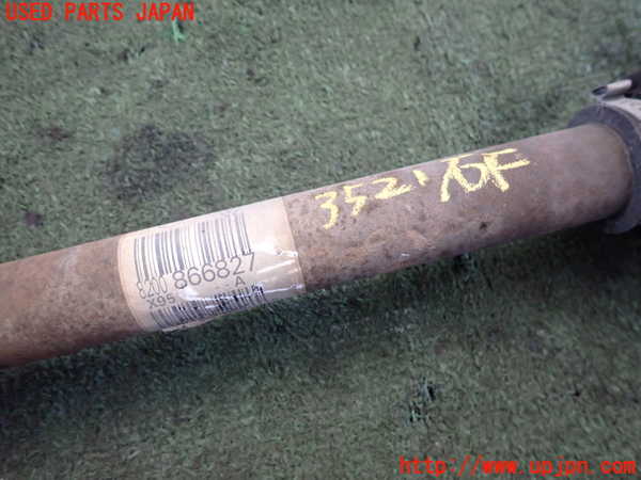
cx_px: 320
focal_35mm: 25
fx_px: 463
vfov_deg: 54.9
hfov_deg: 69.4
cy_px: 240
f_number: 2
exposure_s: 1/30
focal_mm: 4.5
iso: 640
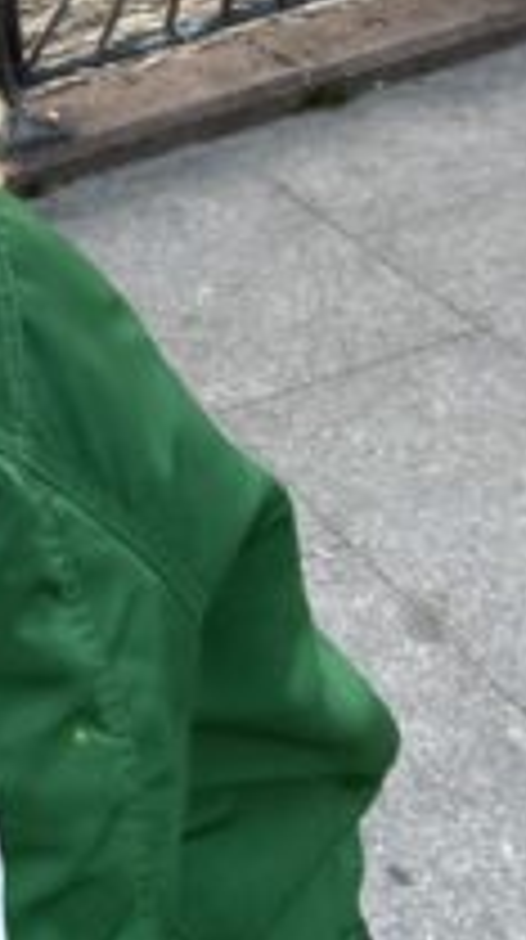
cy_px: 106
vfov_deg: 33.2
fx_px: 1493
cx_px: -400
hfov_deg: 16.8
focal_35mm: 60
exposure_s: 1/66
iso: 100
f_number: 2.2
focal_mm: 2.71
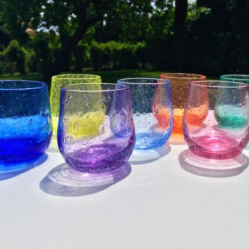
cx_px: 156
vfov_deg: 42.8
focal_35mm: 39
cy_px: 110
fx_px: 317
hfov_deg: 42.5
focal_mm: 4.15
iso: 25
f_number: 2.2
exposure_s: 1/1876
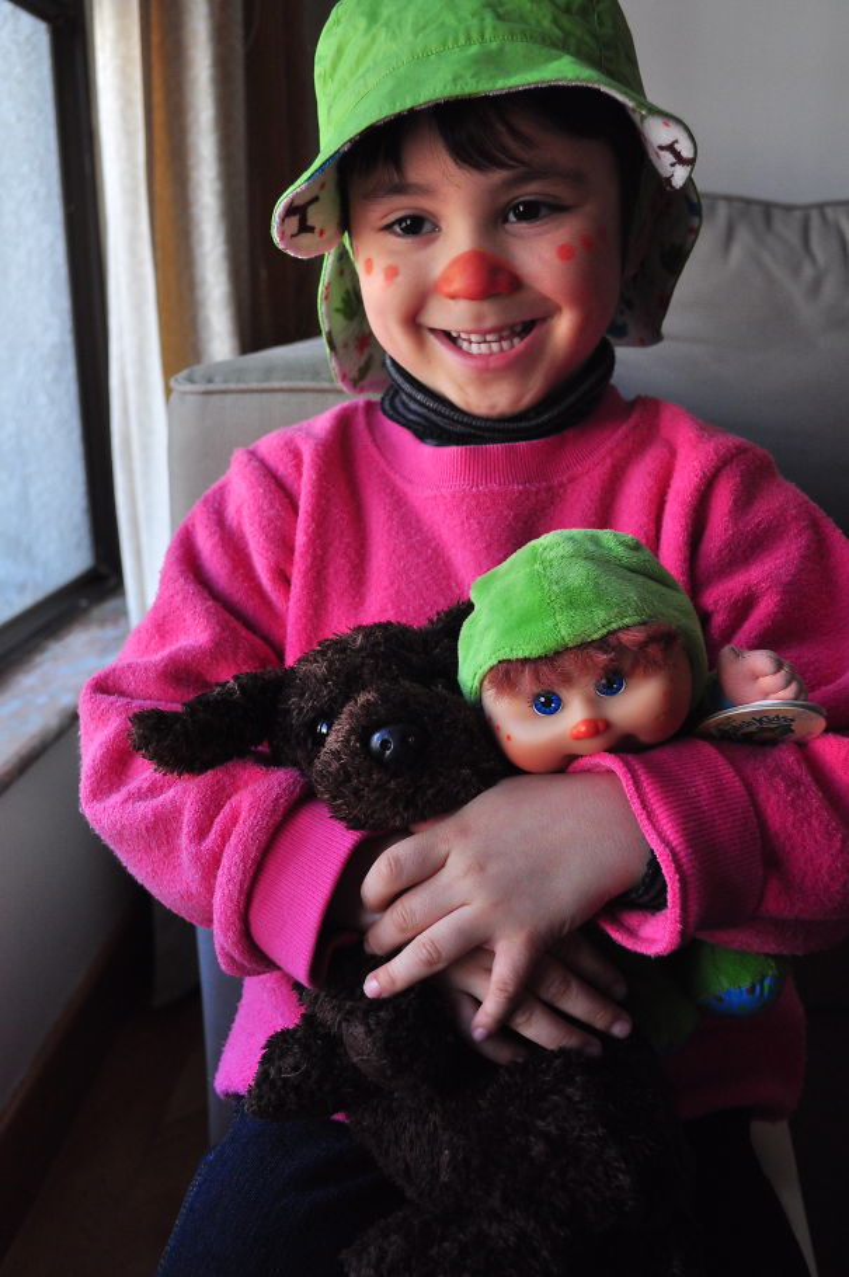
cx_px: 424
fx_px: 1382
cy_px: 638
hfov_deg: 34.1
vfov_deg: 49.6
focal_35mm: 39
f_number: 5
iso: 800
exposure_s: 1/640
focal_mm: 26
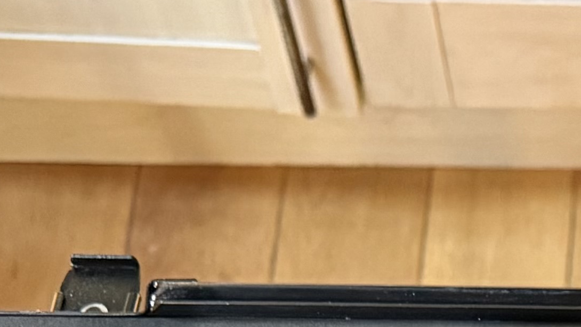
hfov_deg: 14.7
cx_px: 845
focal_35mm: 137
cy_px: 1114
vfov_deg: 7.4
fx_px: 2110
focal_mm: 6.76
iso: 640
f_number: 1.78
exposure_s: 1/50
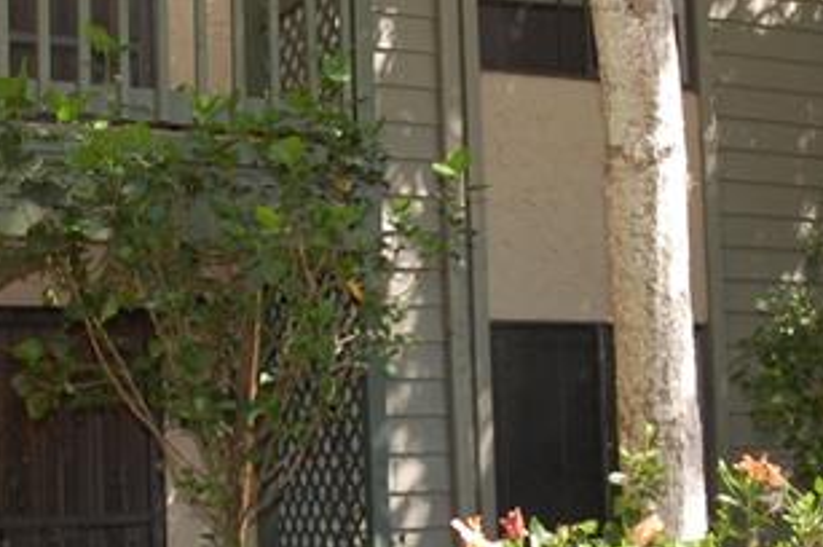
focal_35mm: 70
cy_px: 389
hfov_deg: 28.9
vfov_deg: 19.3
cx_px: 450
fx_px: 1599
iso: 400
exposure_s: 1/160
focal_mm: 14
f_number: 6.3
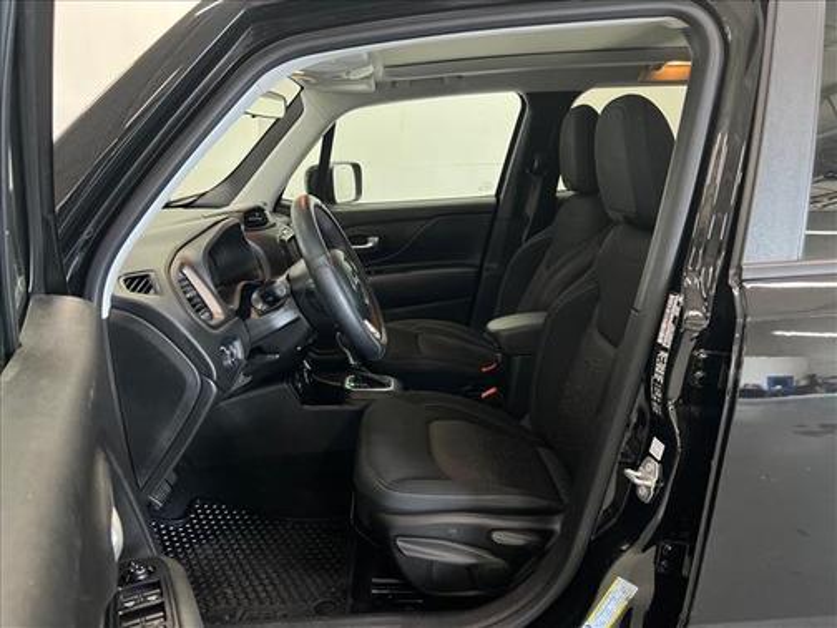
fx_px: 629
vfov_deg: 53.1
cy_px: 314
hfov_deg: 67.3
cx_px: 418
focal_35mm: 26
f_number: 1.5
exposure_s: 1/60
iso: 200
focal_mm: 5.7
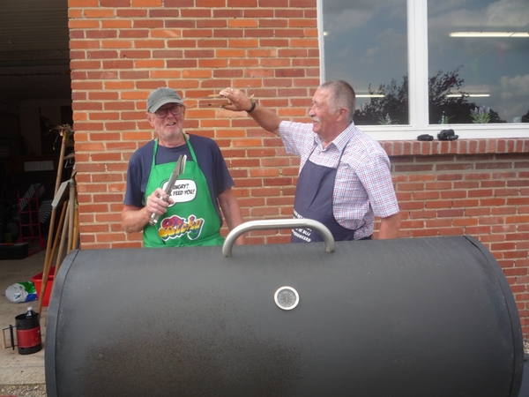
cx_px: 264
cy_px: 198
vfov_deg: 46.8
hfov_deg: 60.0
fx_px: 458
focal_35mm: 30
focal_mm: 5.2
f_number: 3.3
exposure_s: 1/250
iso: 100
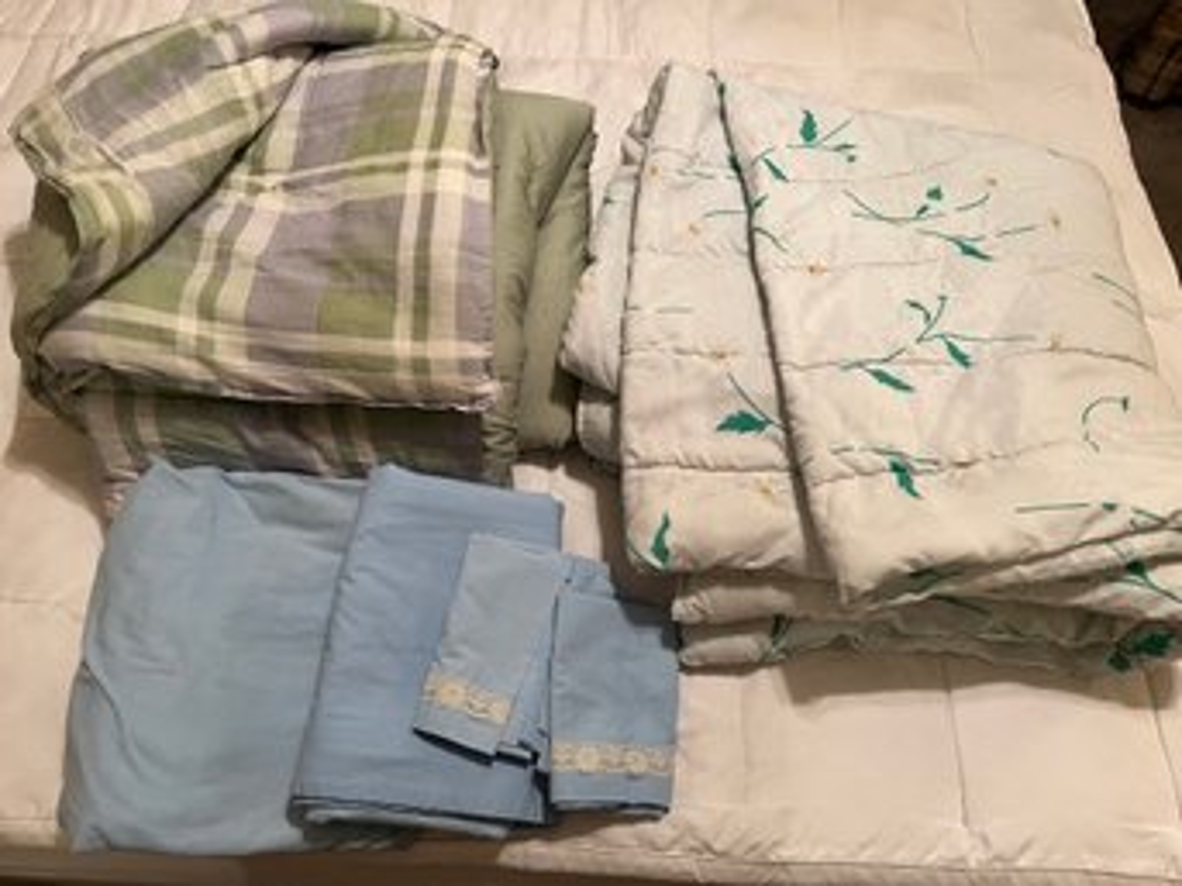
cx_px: 591
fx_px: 887
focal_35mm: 26
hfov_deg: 67.3
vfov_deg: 53.0
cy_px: 443
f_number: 1.5
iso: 200
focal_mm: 5.7
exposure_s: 1/60
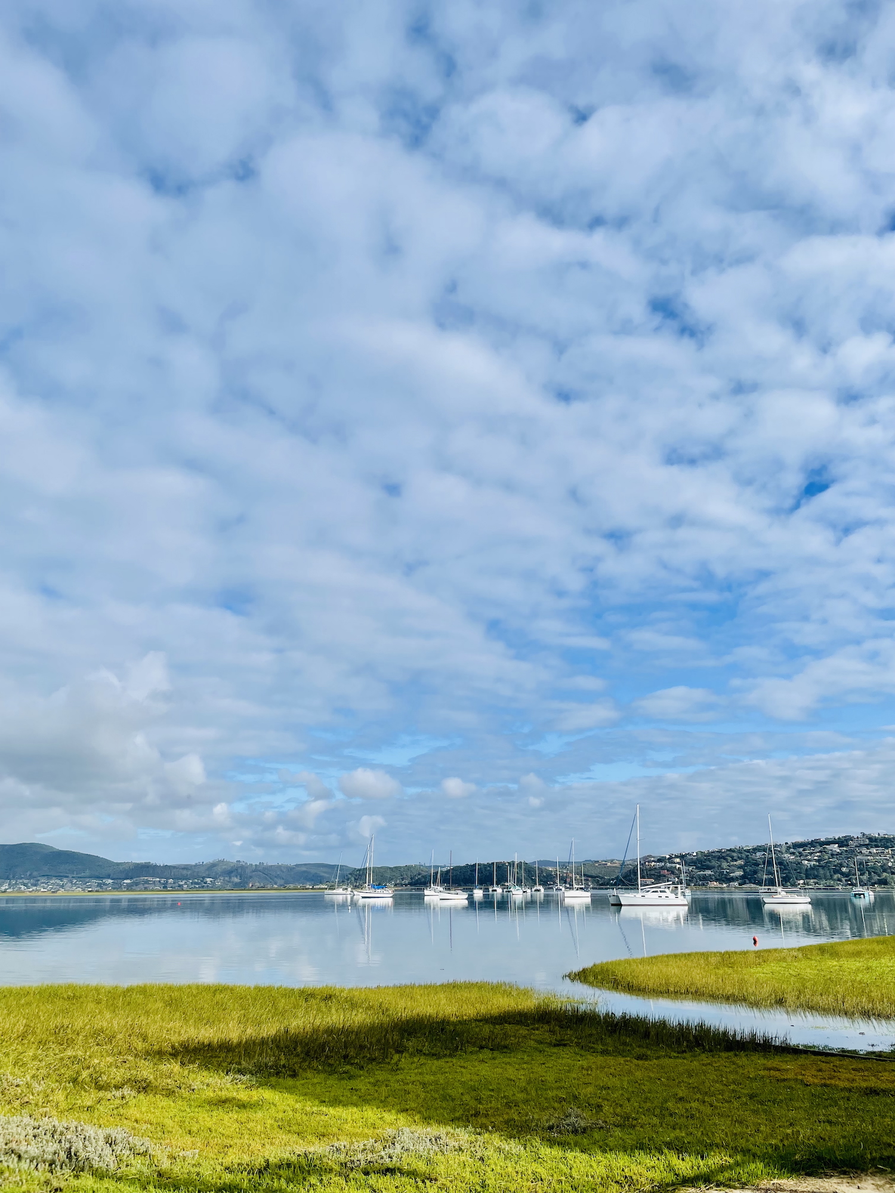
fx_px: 896
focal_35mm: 26
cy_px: 596
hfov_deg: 53.1
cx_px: 448
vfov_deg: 67.3
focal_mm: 4.2
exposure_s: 1/4831
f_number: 1.6
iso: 32
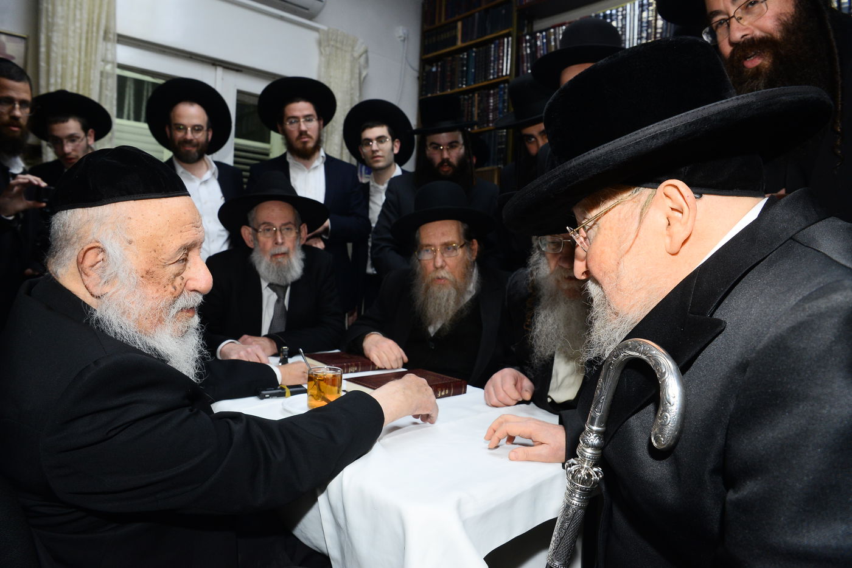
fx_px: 568
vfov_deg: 53.1
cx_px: 426
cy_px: 284
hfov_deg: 73.8
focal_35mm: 24
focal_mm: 24
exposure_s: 1/100
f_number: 7.1
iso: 1250
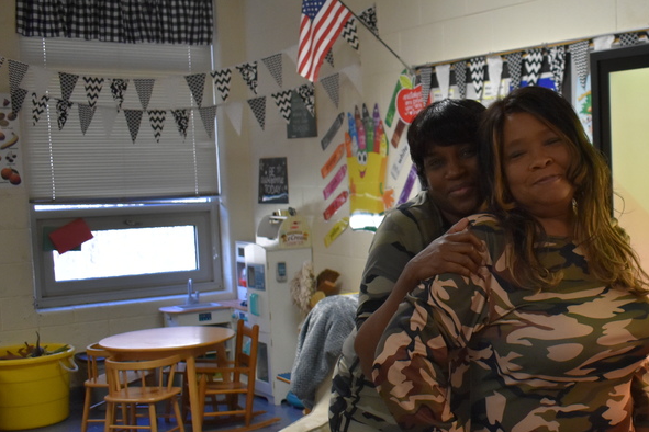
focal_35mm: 52
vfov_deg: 25.9
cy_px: 258
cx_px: 538
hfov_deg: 36.6
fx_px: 937
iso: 1400
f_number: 3.8
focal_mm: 20
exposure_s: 1/125
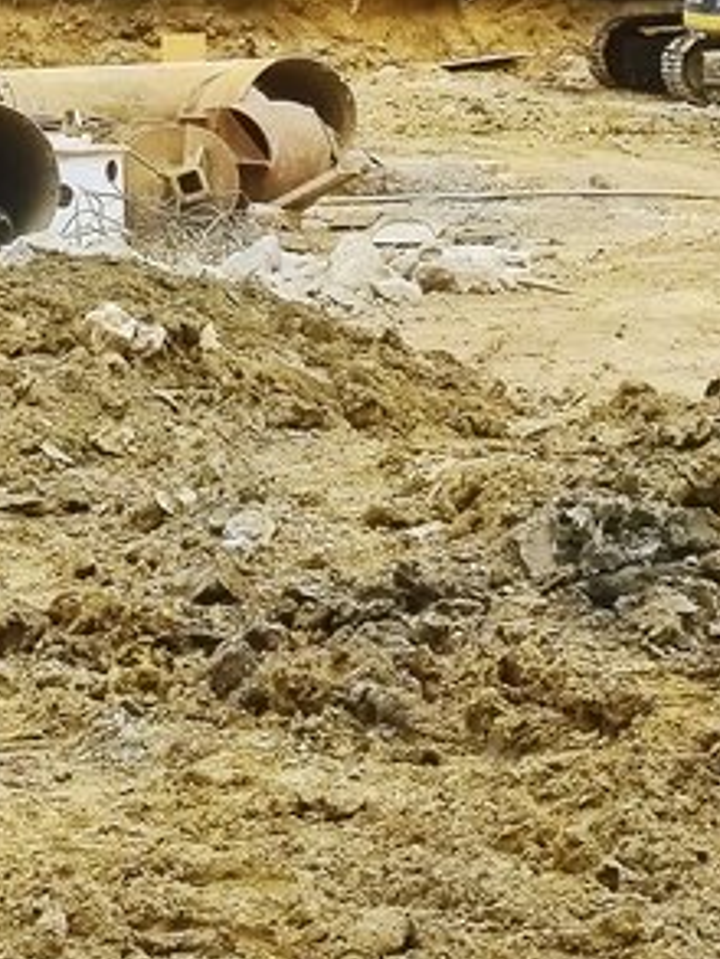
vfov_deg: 7.7
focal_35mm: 251
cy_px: -586
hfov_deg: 5.9
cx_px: -62
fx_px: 6956
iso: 50
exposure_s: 1/1087
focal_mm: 6.19
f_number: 1.65
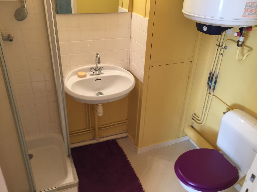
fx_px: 215
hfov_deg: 61.7
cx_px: 128
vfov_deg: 48.2
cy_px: 96
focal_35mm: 29
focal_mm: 4.15
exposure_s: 1/33
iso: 100
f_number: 2.2
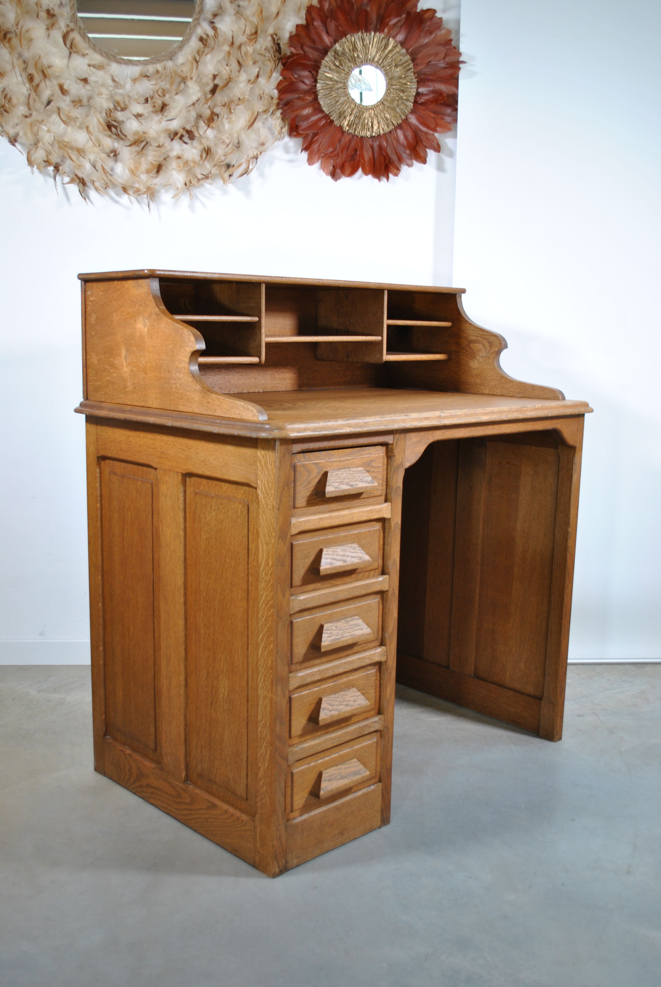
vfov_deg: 53.1
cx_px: 330
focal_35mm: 36
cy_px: 494
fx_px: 989
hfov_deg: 37.0
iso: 200
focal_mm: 24
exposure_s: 1/25
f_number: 4
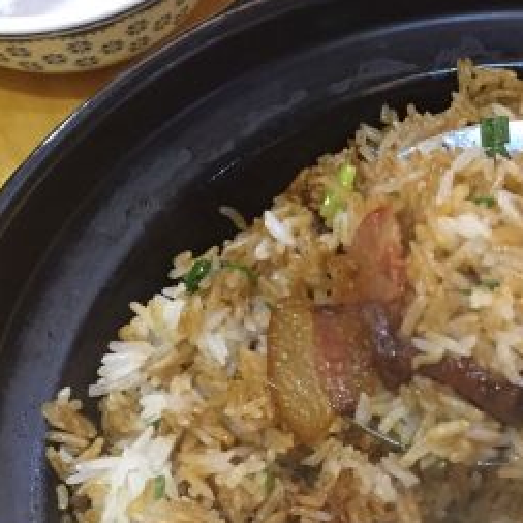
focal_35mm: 71
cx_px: 587
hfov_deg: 22.8
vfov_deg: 23.3
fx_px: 1214
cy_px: 524
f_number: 2.2
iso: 250
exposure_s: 1/33
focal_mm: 4.15
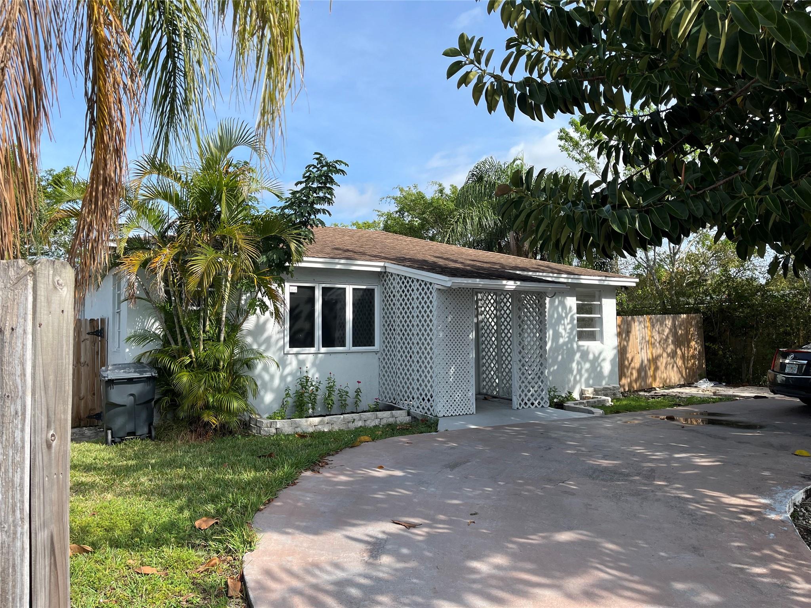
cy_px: 304
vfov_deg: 53.1
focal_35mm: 26
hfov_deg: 67.3
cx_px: 406
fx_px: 609
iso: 50
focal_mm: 5.1
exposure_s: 1/2268
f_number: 1.6
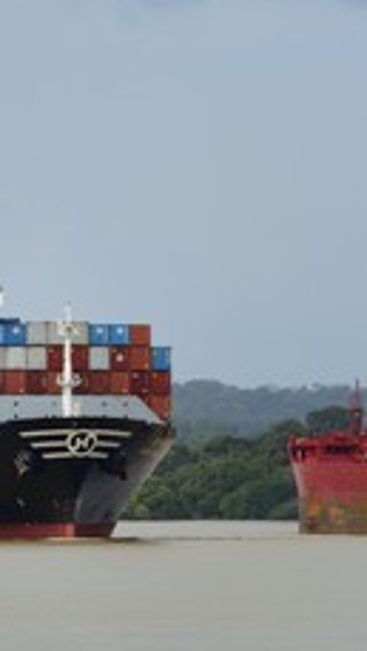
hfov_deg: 3.2
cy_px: 333
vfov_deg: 5.6
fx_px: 6636
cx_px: 225
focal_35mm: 384
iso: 200
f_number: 13
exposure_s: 1/250
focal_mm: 200
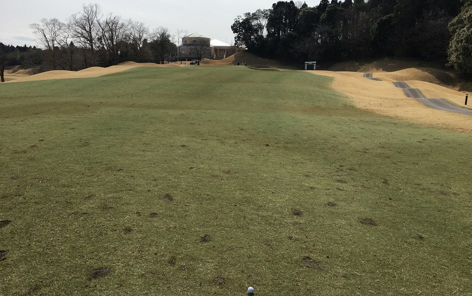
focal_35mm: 31
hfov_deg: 61.2
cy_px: 130
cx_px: 238
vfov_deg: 40.6
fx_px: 399
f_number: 2.2
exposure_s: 1/3205
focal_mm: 4.15
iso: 25
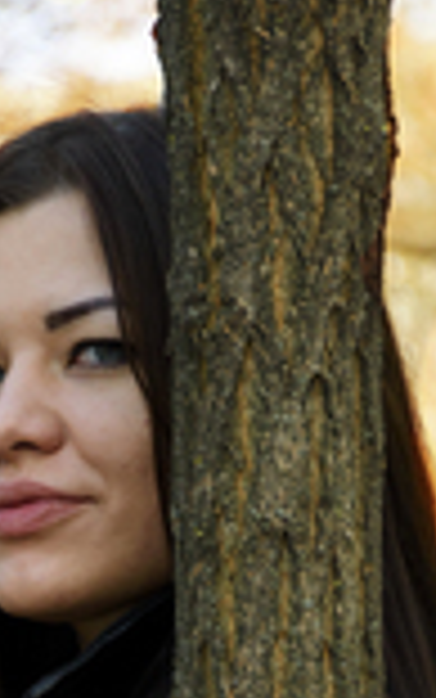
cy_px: 748
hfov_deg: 2.8
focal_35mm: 466
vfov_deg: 4.5
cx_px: -13
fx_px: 8860
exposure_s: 1/125
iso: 400
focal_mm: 105
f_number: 5.6
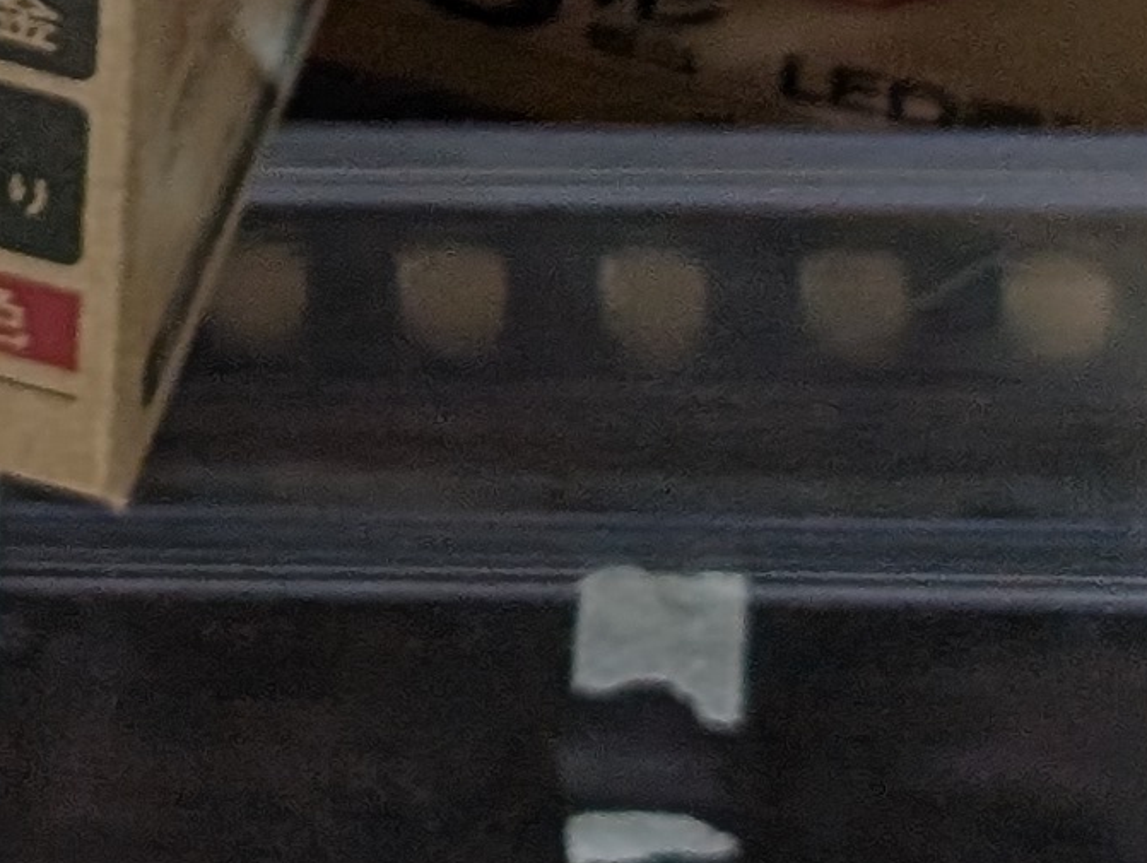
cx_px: -921
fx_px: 9887
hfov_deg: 6.5
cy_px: -1054
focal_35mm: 298
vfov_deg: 4.9
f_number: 1.68
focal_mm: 6.9
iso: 23
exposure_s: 1/121
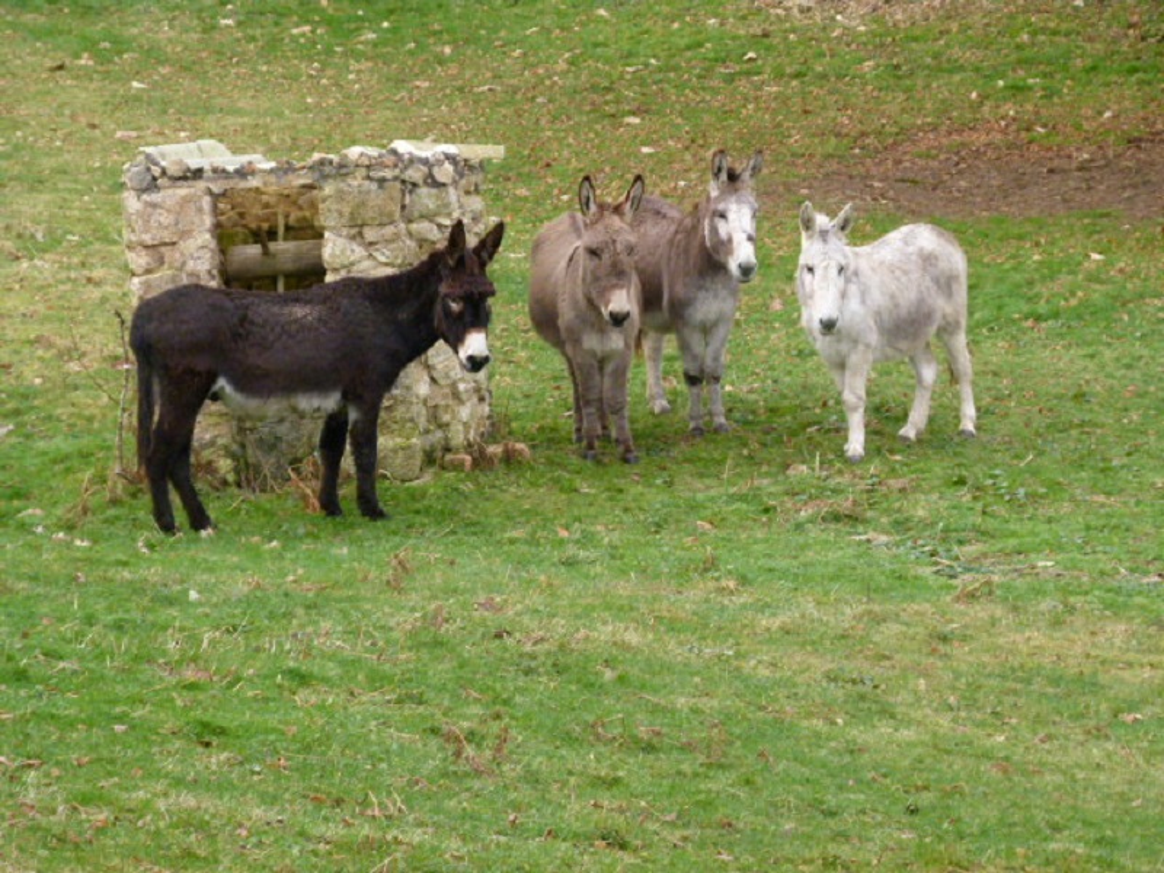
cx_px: 582
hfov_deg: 9.1
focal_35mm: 218
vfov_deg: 6.8
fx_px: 7330
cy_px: 436
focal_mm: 39.3
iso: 320
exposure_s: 1/160
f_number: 3.9
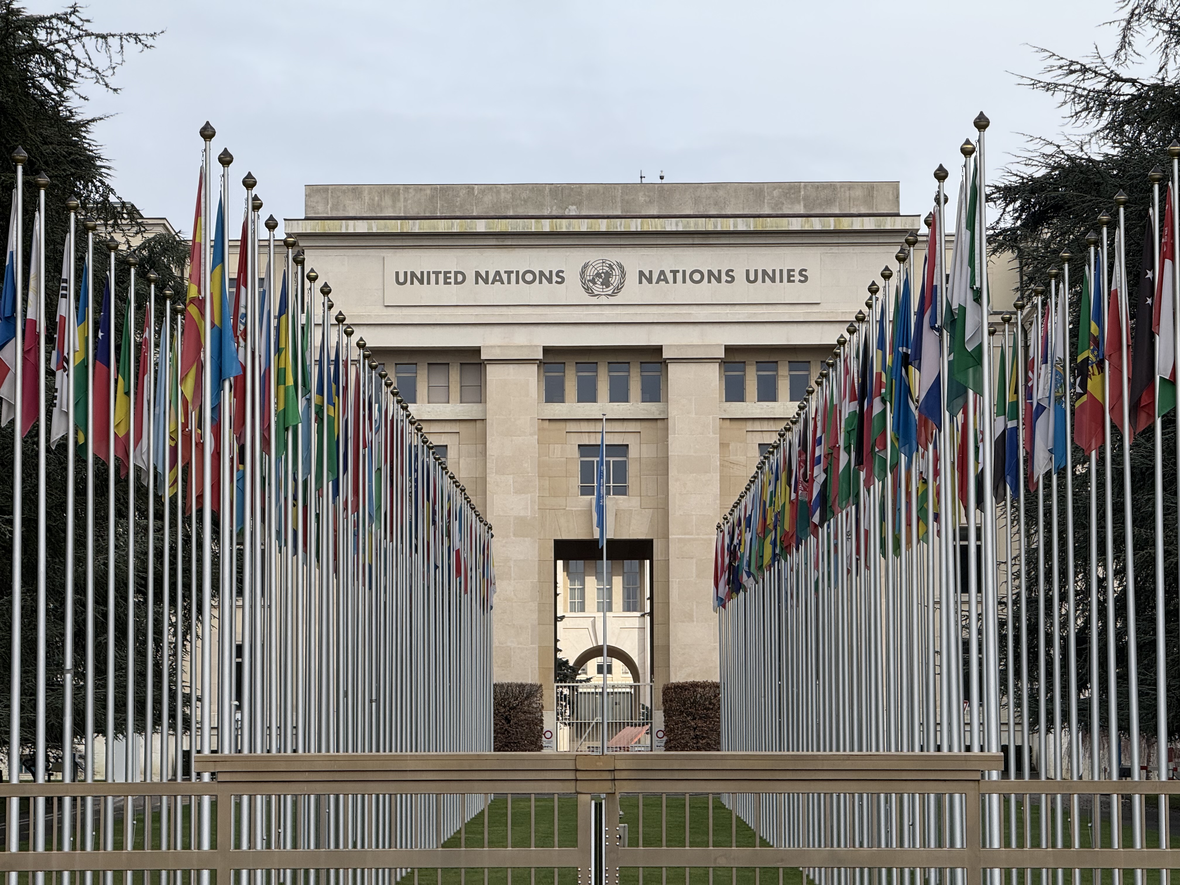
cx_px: 590
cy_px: 442
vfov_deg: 12.3
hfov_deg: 16.4
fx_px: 4091
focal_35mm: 120
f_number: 2.8
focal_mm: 15.66
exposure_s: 1/850
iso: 64
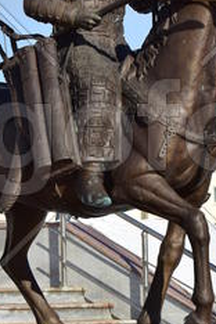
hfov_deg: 6.4
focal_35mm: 216
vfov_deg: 9.5
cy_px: 137
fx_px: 1944
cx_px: 128
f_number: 6.3
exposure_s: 1/640
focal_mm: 58
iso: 100
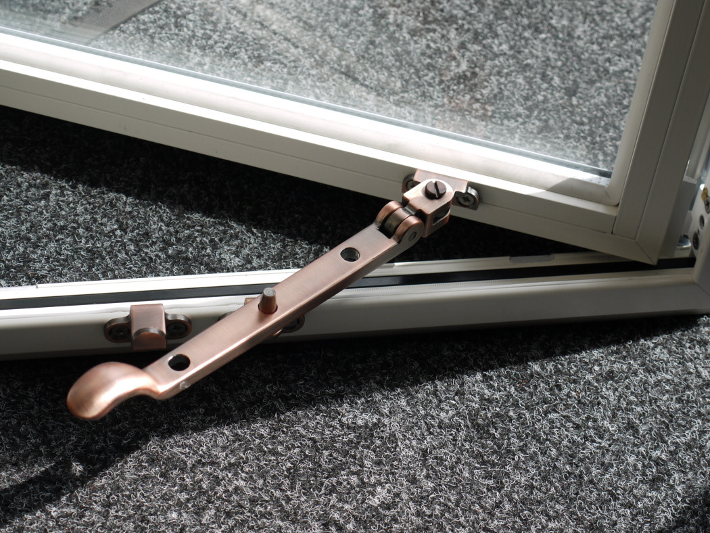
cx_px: 355
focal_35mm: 66
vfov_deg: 22.3
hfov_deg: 29.4
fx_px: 1354
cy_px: 266
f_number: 5.6
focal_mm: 33
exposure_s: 1/200
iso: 100
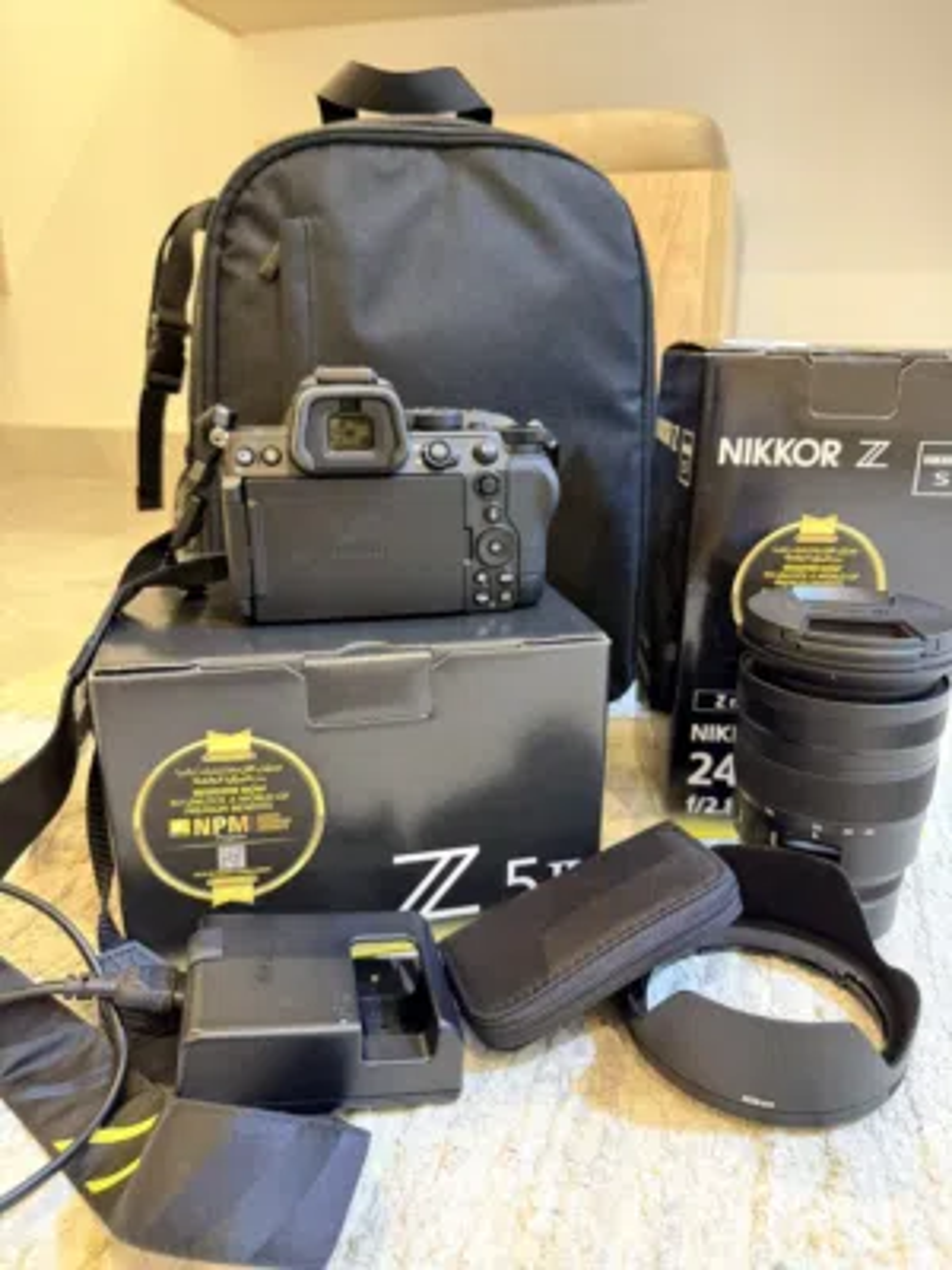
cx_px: 476
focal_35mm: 24
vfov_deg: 71.6
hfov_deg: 56.8
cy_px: 635
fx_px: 880
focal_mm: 6.76
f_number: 1.78
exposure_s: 1/25
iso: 1000
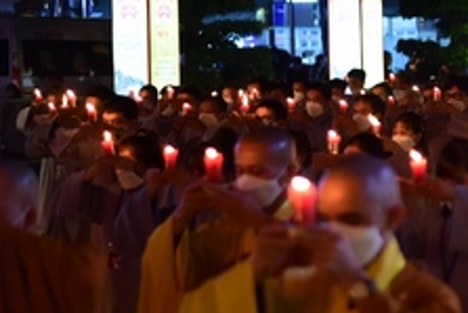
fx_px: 1899
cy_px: 141
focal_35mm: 146
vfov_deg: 9.4
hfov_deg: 13.5
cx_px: 632
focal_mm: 50
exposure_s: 1/50
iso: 1000
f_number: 1.8
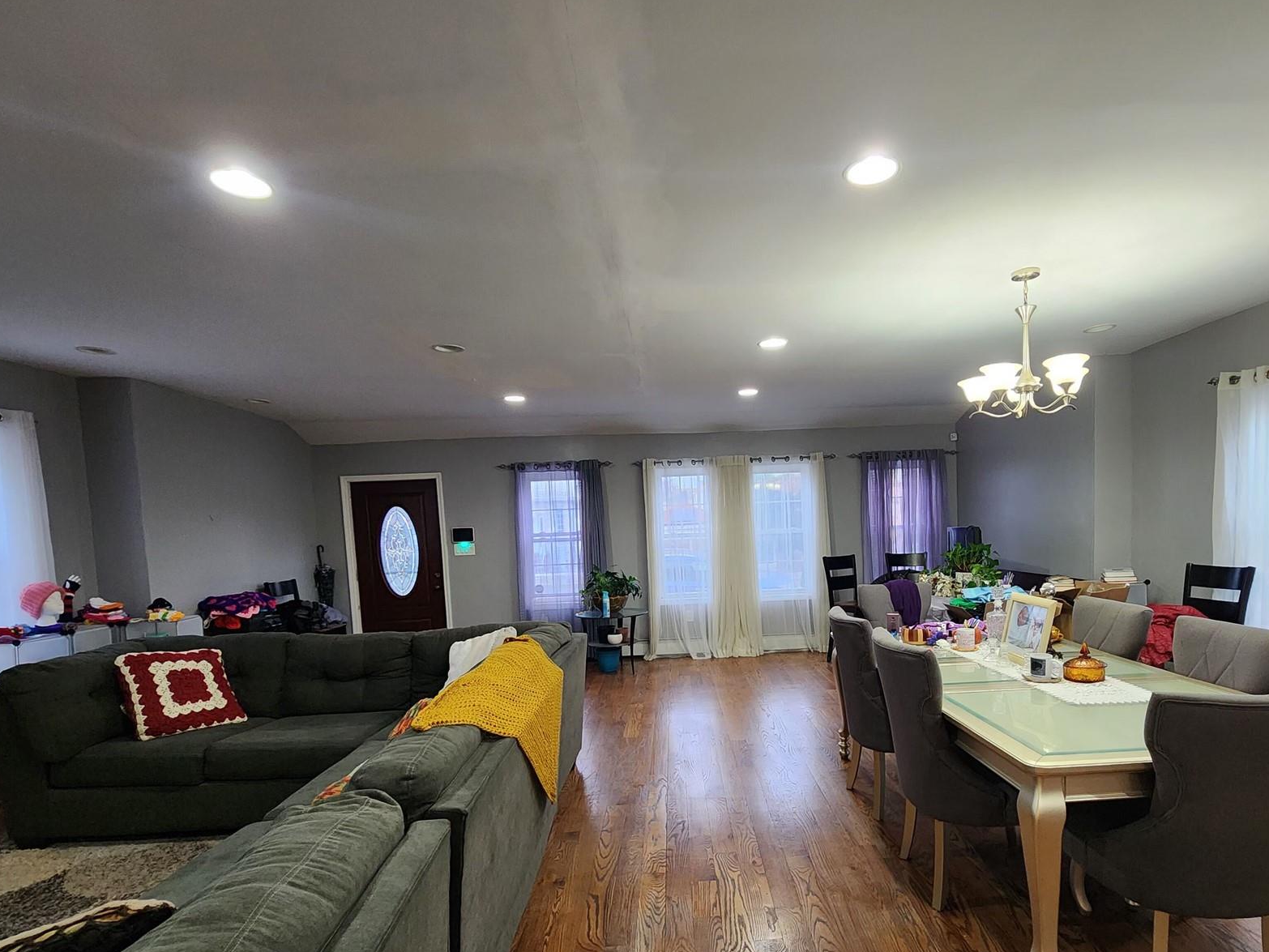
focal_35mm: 17
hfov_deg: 90.7
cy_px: 573
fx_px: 623
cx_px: 703
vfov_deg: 73.9
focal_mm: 2.2
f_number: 2.2
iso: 320
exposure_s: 1/40
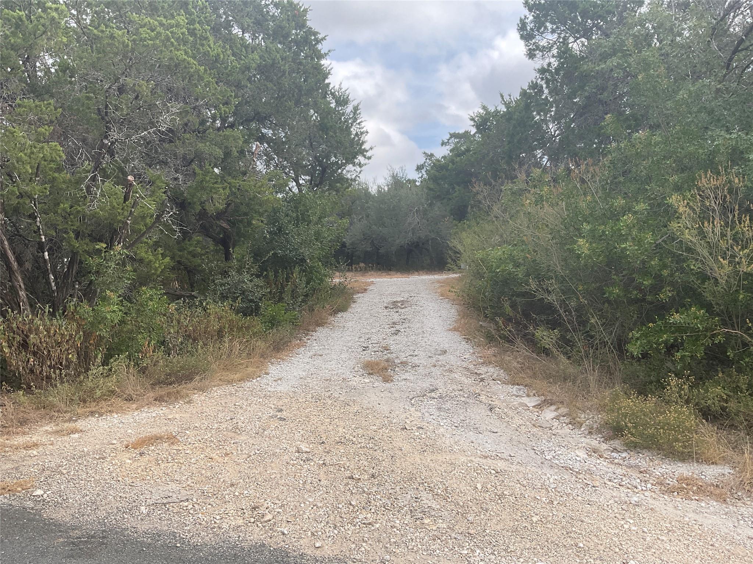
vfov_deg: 48.2
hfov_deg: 61.7
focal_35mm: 29
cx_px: 376
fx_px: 631
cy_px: 282
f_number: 1.8
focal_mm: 3
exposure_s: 1/759
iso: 16
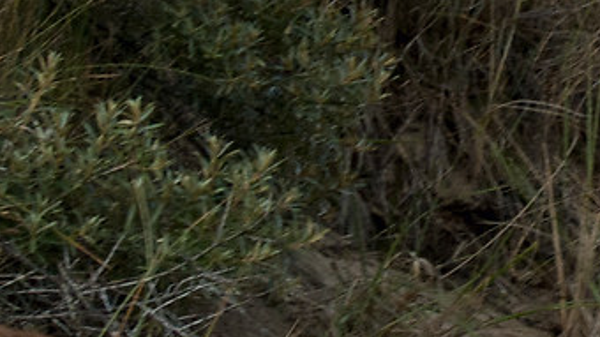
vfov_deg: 3.1
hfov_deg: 5.6
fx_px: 6166
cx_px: 536
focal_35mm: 388
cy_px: 51
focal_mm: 35
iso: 320
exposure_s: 1/250
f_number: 7.1
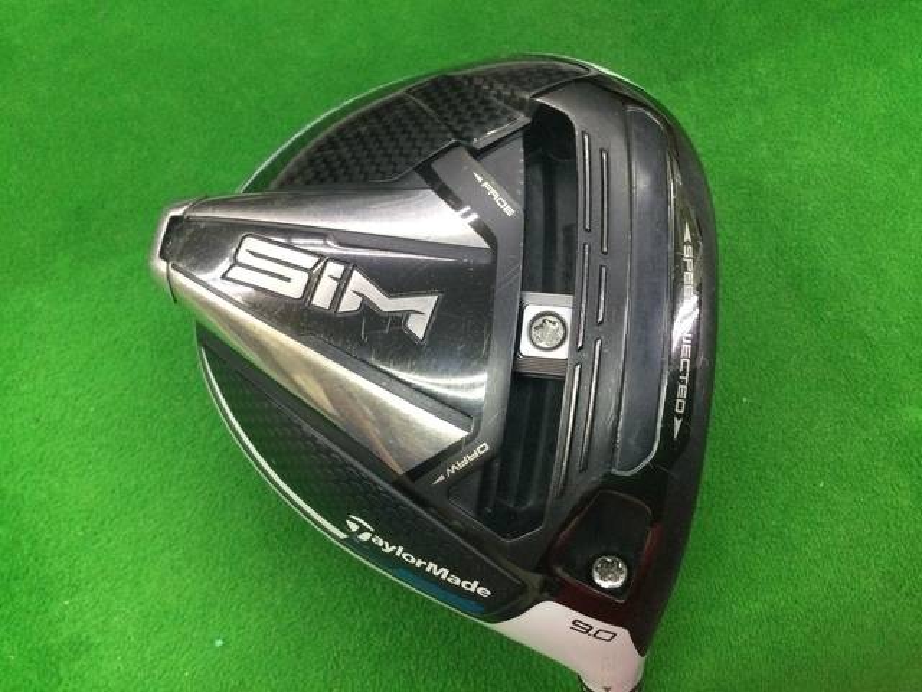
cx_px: 461
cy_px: 346
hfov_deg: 58.4
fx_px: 826
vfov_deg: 45.4
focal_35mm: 31
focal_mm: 3.3
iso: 125
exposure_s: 1/30
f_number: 2.4
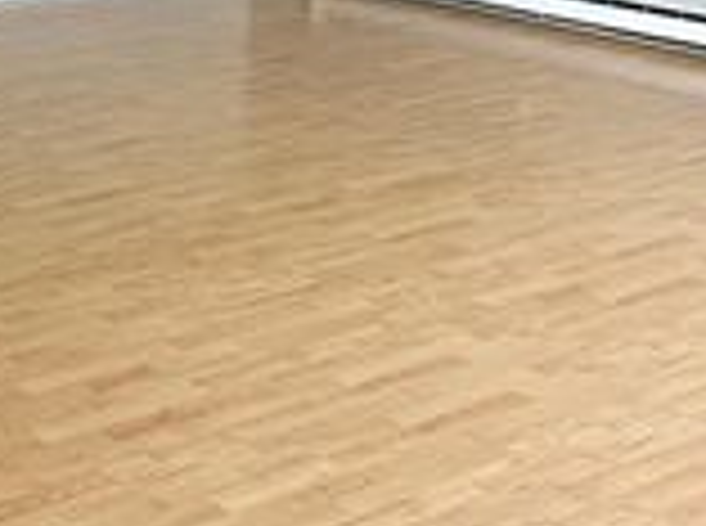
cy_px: -34
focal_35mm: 83
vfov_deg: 17.2
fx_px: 1689
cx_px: -130
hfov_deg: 21.9
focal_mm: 5.7
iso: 125
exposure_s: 1/60
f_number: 1.5
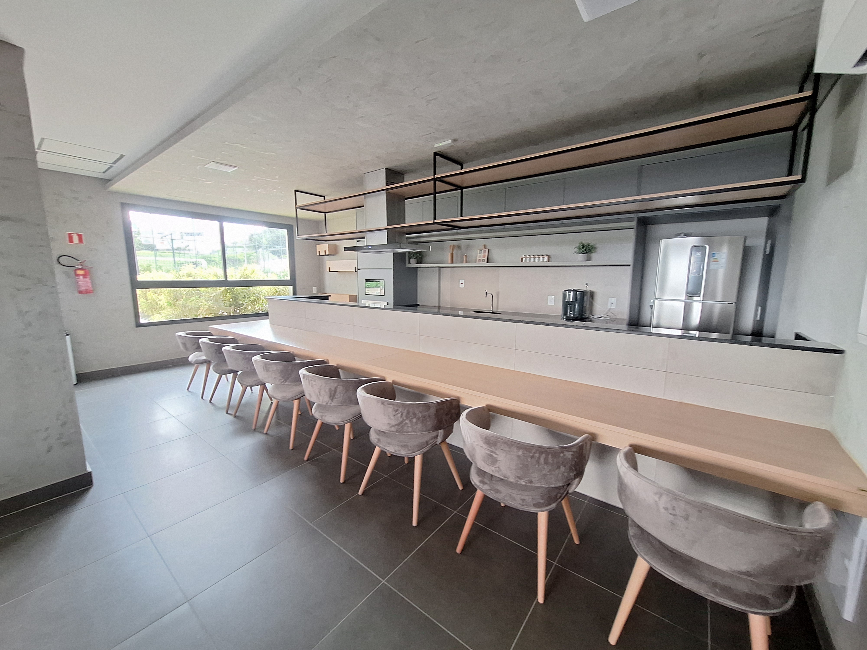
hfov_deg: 106.2
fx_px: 326
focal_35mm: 13
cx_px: 434
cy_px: 325
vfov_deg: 89.9
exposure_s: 1/24
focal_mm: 1.74
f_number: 2.2
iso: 320
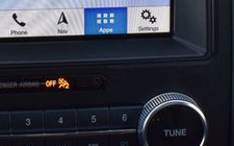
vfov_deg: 13.7
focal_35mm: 91
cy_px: -44
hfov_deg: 22.4
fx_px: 582
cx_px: 46
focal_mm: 21
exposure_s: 1/60
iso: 400
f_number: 8
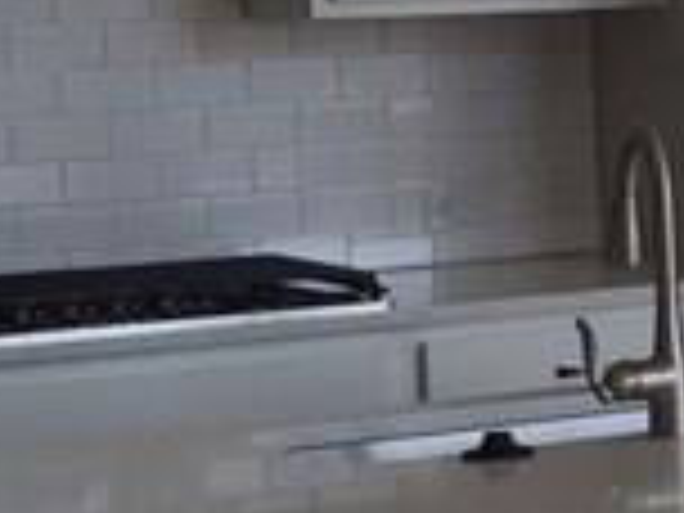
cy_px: 126
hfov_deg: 8.4
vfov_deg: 7.6
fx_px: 3853
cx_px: 2124
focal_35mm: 195
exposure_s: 1/465
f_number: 2.2
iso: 32
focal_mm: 4.15
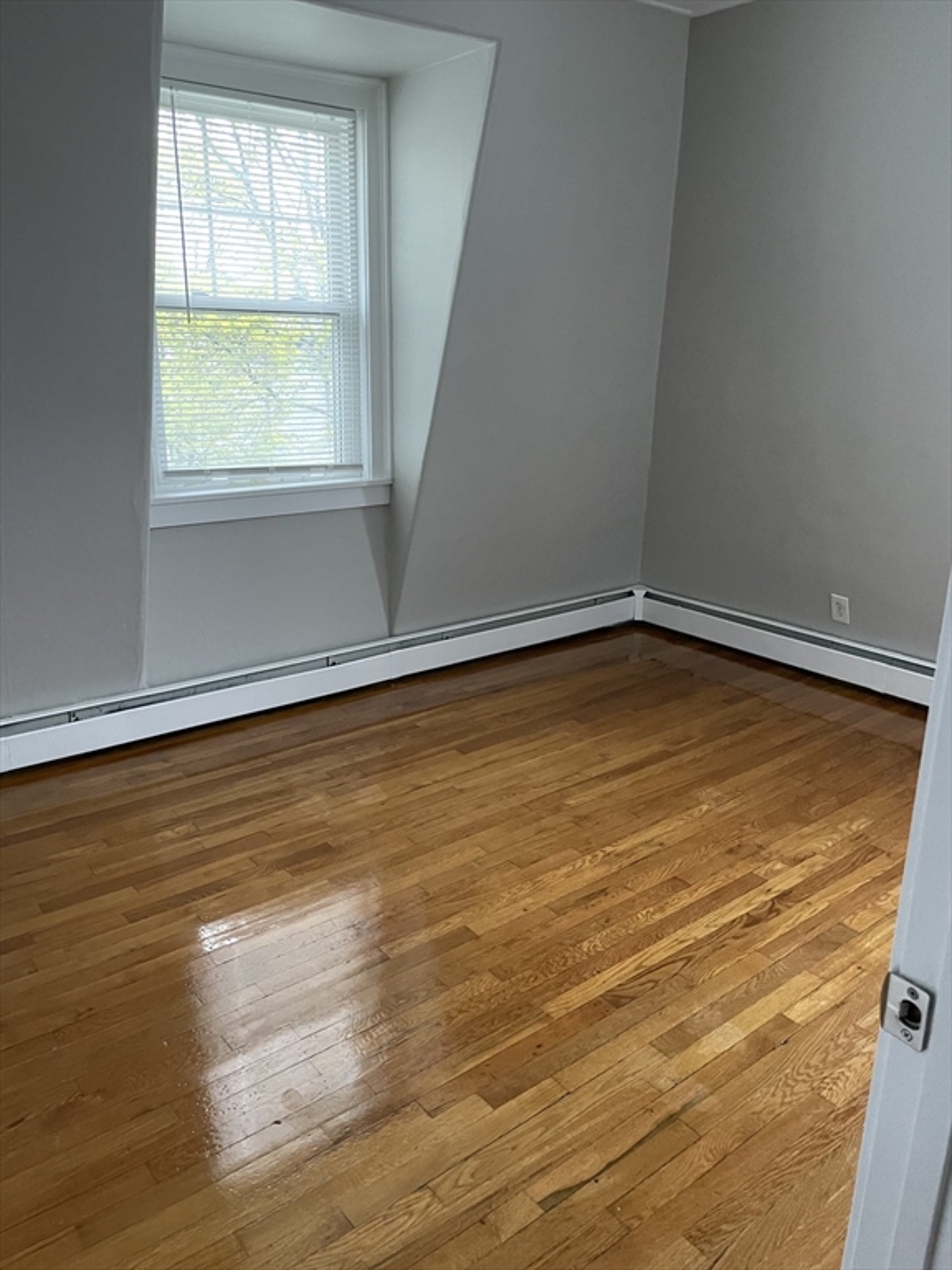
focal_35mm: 26
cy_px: 635
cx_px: 476
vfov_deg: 67.3
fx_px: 953
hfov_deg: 53.1
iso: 500
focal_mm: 4.2
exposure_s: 1/60
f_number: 1.6
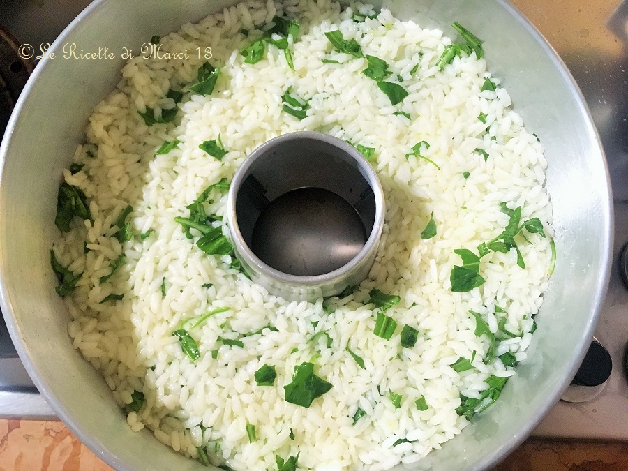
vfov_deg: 48.2
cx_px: 314
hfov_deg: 61.7
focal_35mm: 29
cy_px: 236
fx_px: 526
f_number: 2.2
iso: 200
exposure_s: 1/20
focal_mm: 4.15
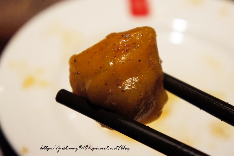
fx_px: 536
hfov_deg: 24.6
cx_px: 117
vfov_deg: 16.5
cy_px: 78
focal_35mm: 82
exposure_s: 1/100
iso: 1000
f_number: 5.6
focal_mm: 55
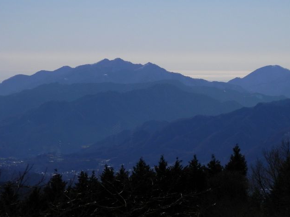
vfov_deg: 8.3
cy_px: 110
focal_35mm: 178
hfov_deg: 11.1
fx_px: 1492
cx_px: 164
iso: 80
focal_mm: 25.1
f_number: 15.3
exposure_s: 1/250
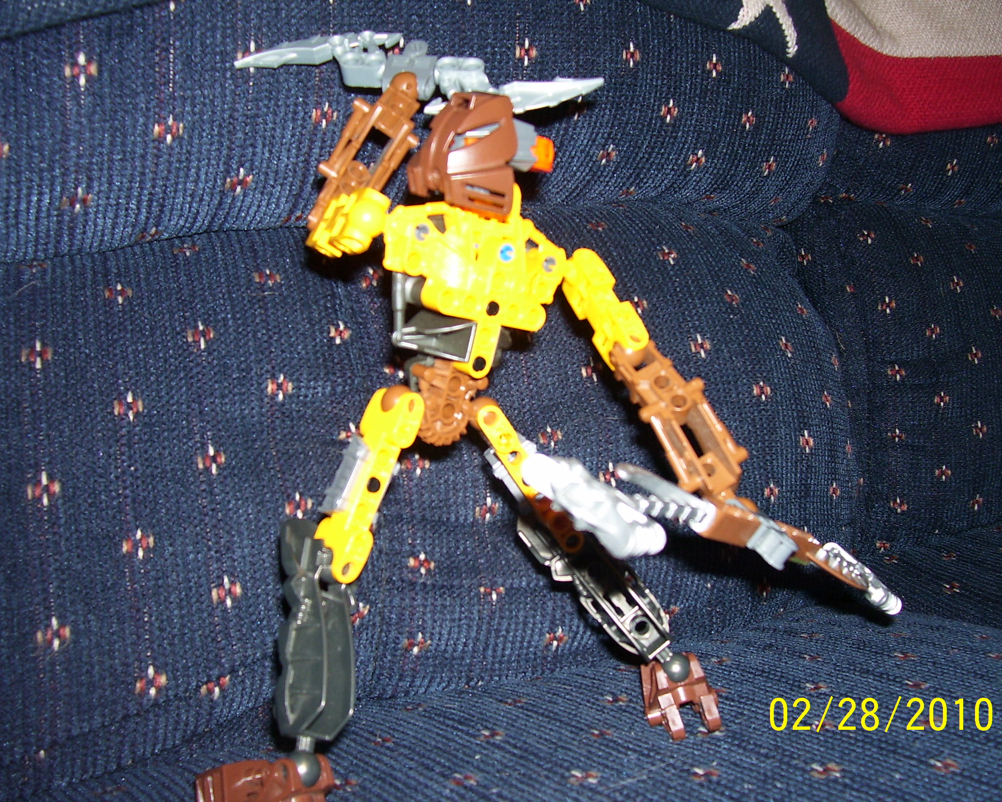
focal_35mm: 36
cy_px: 406
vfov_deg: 41.2
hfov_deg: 50.3
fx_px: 1068
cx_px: 491
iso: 80
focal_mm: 5.6
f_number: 2.7
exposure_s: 1/60
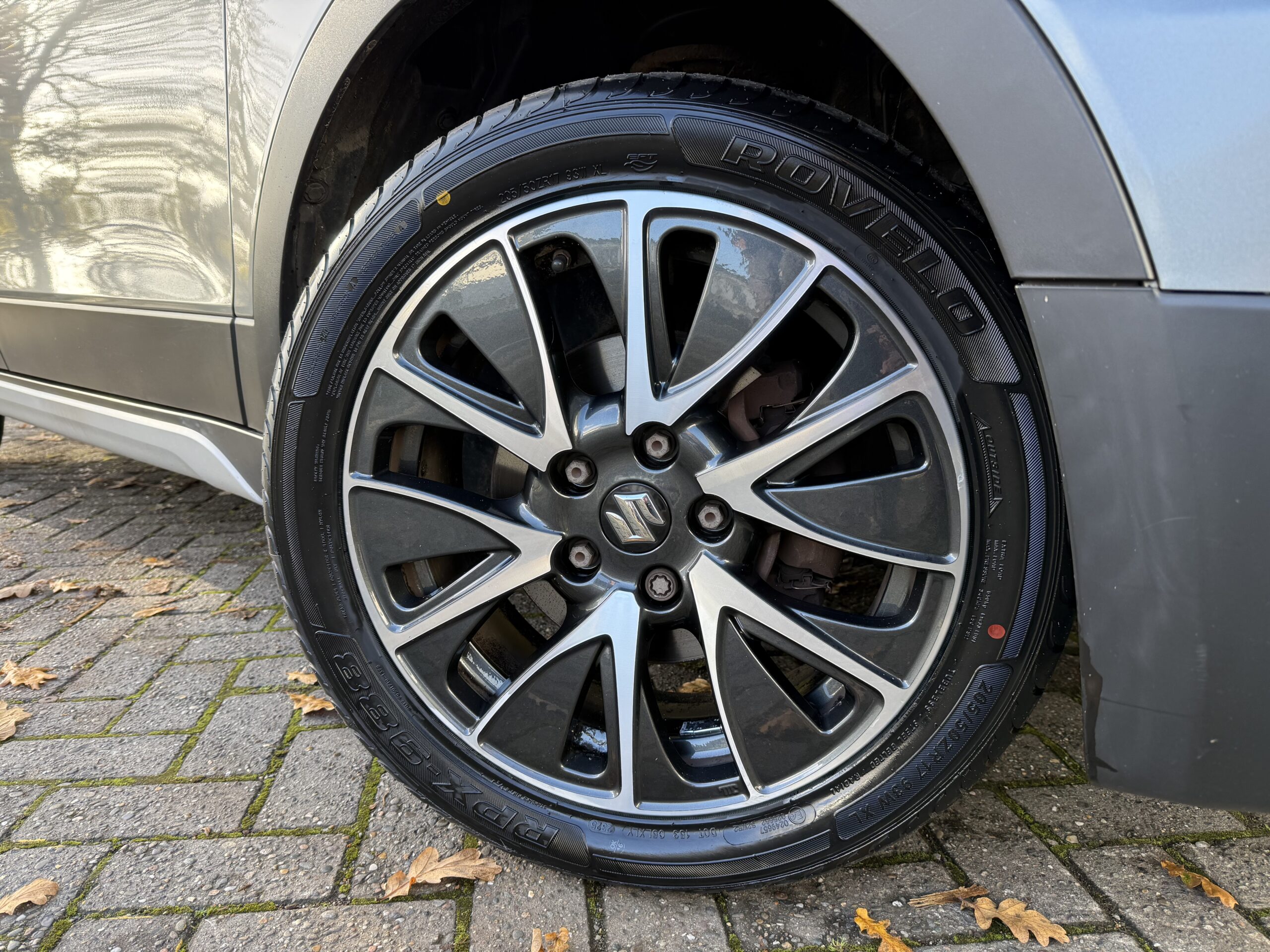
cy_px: 476
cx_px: 635
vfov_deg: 56.8
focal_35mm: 24
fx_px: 881
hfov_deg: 71.6
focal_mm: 6.76
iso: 100
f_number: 1.78
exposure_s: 1/243
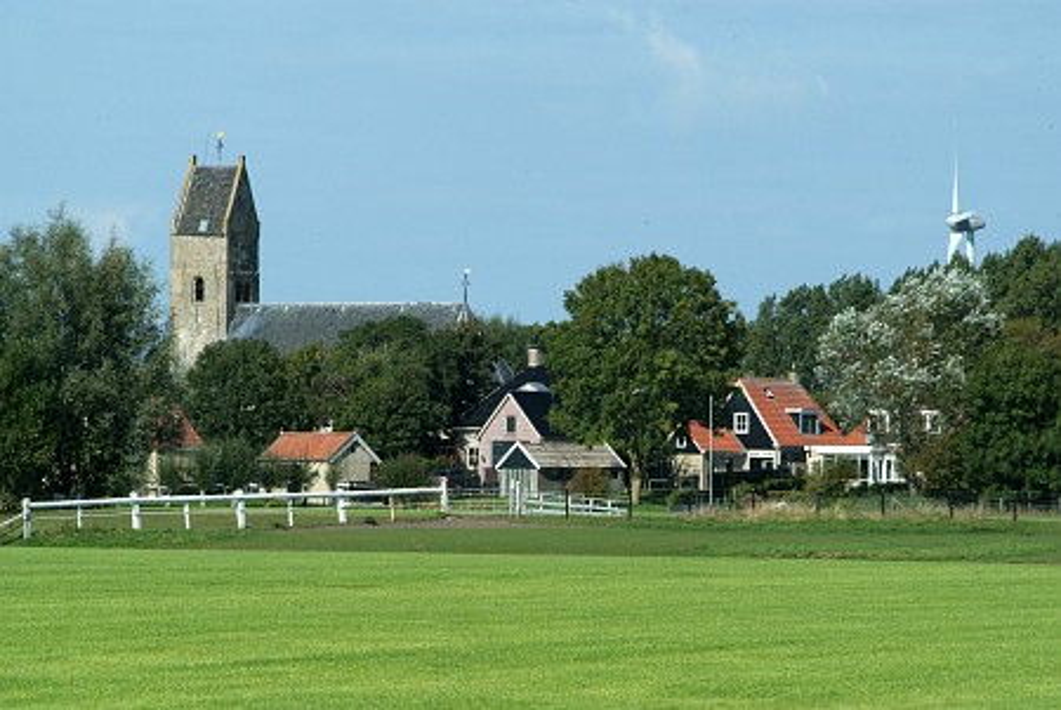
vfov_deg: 6.8
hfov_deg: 10.1
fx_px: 5989
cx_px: 530
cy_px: 355
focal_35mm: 203
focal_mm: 135
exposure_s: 1/500
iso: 400
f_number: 13
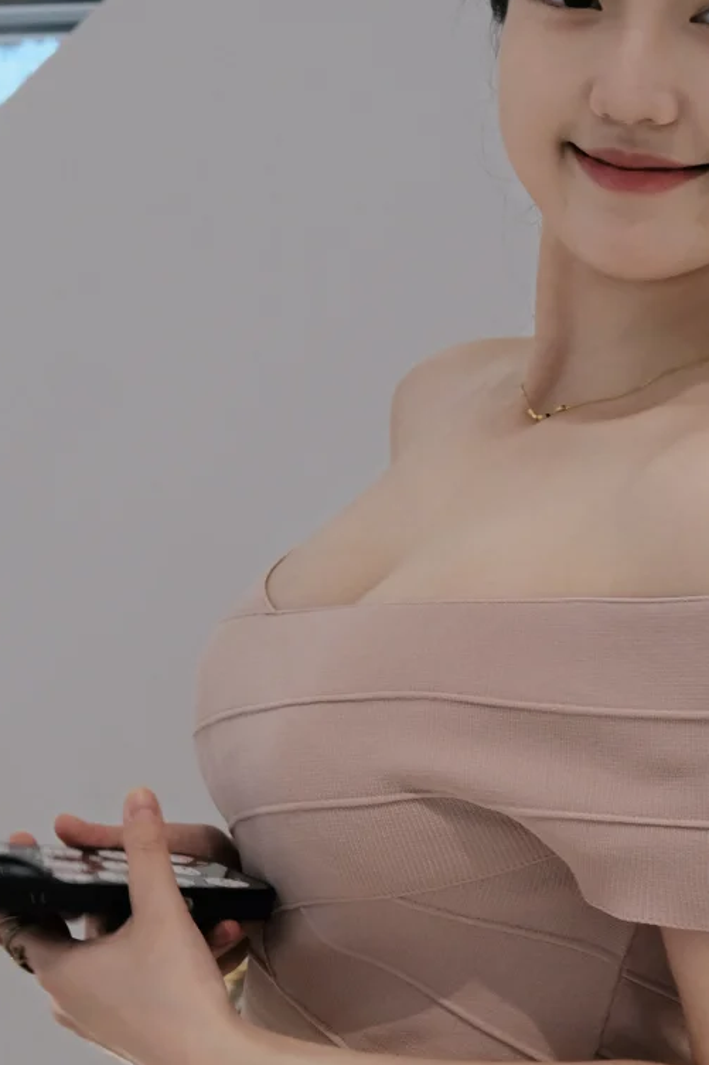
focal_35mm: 84
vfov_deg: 24.2
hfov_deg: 16.2
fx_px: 2482
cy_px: 467
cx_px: 434
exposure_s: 1/100
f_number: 4
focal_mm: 26
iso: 1250
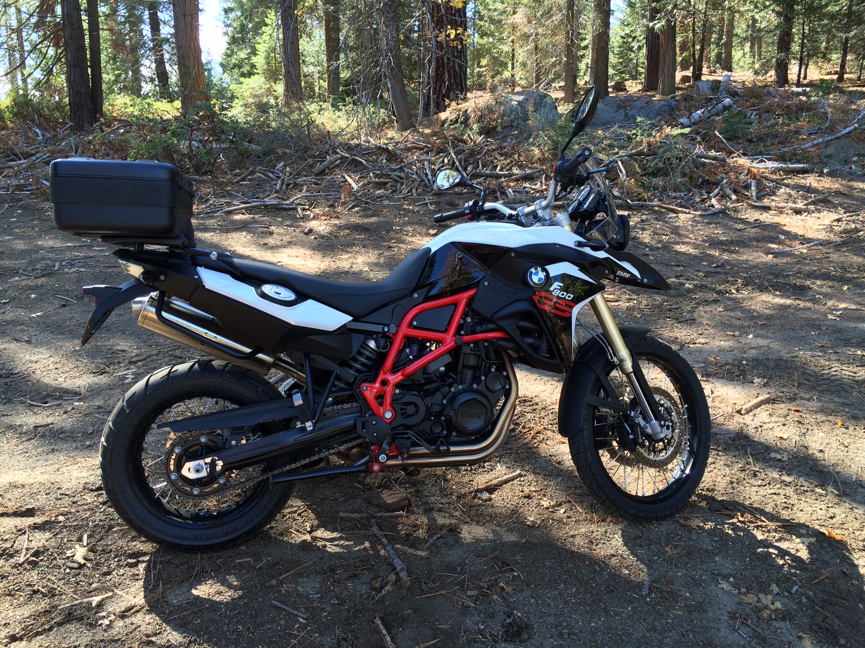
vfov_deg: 48.2
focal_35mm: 29
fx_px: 725
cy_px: 324
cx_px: 432
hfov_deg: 61.7
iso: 40
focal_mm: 4.15
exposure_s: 1/120
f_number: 2.2
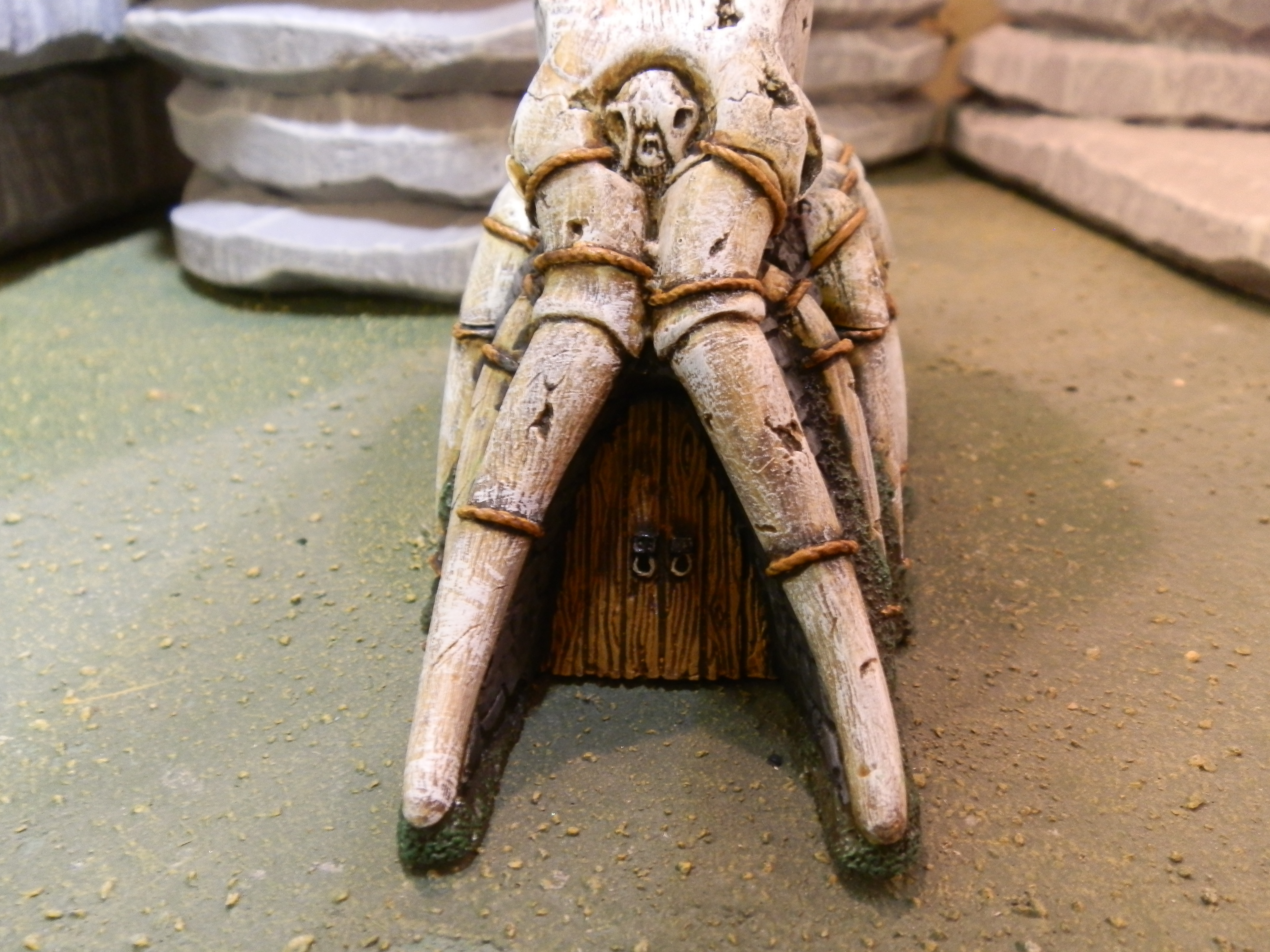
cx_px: 635
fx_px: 1027
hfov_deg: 63.4
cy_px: 476
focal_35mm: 28
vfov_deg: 49.7
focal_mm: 5
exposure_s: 1/8
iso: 200
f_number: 3.1
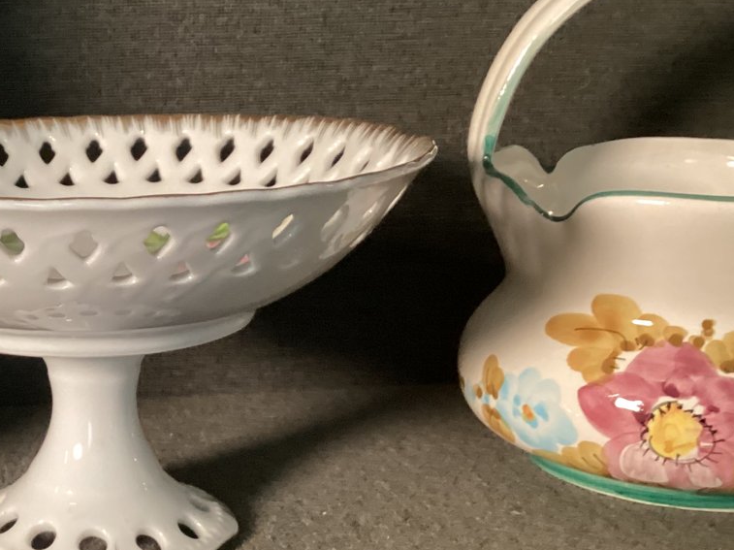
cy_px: 324
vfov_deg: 23.6
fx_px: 1314
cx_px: 90
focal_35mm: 62
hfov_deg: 30.0
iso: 400
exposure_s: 1/60
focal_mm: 3.3
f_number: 2.4
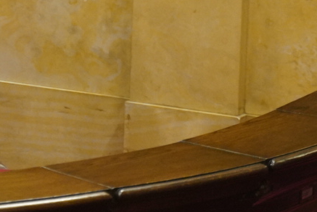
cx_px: -188
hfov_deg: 4.9
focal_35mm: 414
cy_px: -159
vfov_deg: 3.3
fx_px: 3648
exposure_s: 1/320
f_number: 2.8
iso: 2500
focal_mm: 75
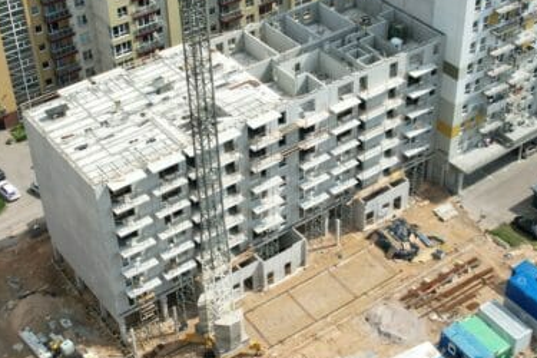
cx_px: 292
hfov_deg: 33.4
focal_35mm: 60
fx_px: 895
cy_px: 170
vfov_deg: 22.6
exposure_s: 1/1600
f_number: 2.8
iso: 100
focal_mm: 8.38
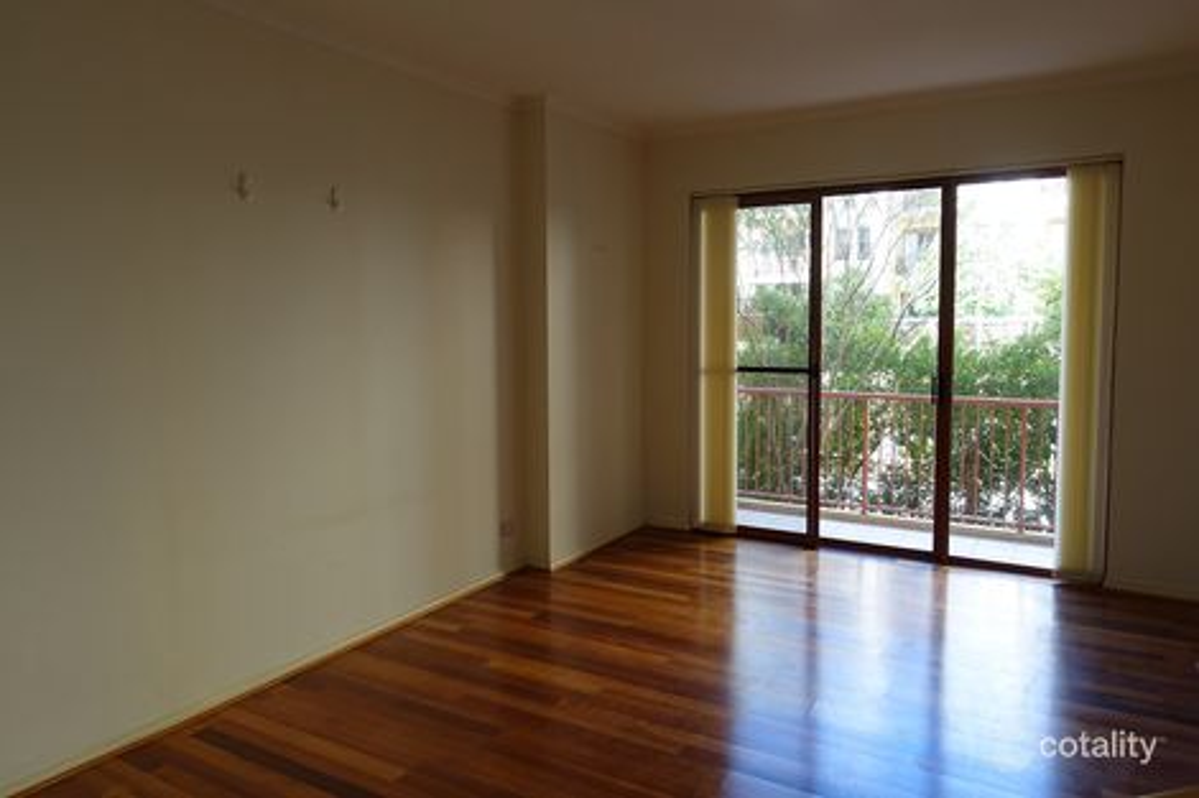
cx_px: 600
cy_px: 399
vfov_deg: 53.1
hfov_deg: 73.8
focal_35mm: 24
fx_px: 799
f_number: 2.8
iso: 125
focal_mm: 8.8
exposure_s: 1/80
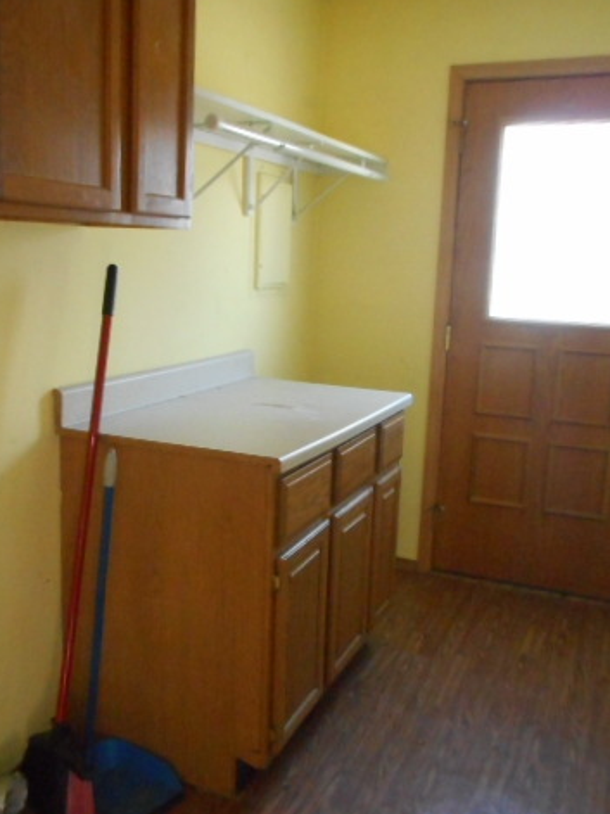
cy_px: 411
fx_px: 799
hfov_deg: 41.7
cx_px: 264
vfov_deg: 54.0
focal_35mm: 34
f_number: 3.7
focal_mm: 4.5
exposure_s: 1/25
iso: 640
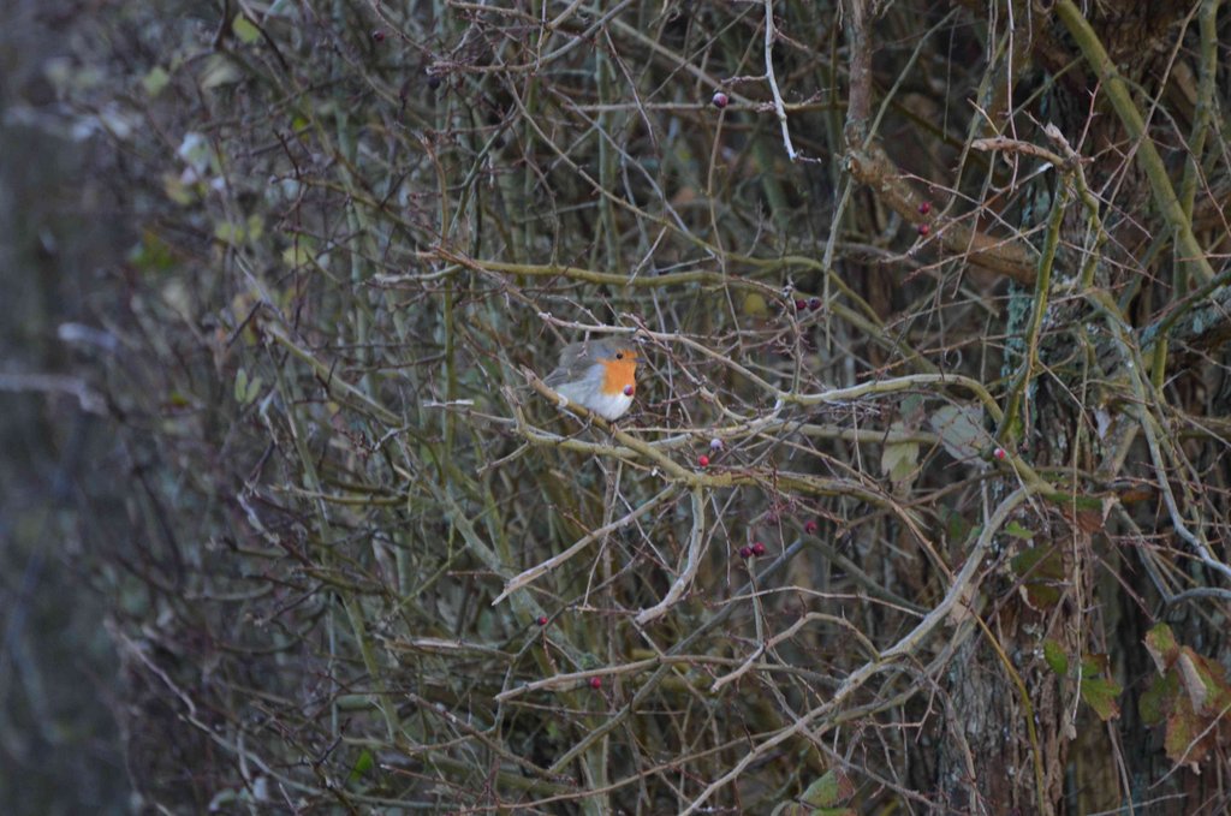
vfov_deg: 3.0
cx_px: 616
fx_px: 15361
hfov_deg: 4.6
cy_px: 408
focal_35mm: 450
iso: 400
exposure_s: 1/80
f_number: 5.6
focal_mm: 300
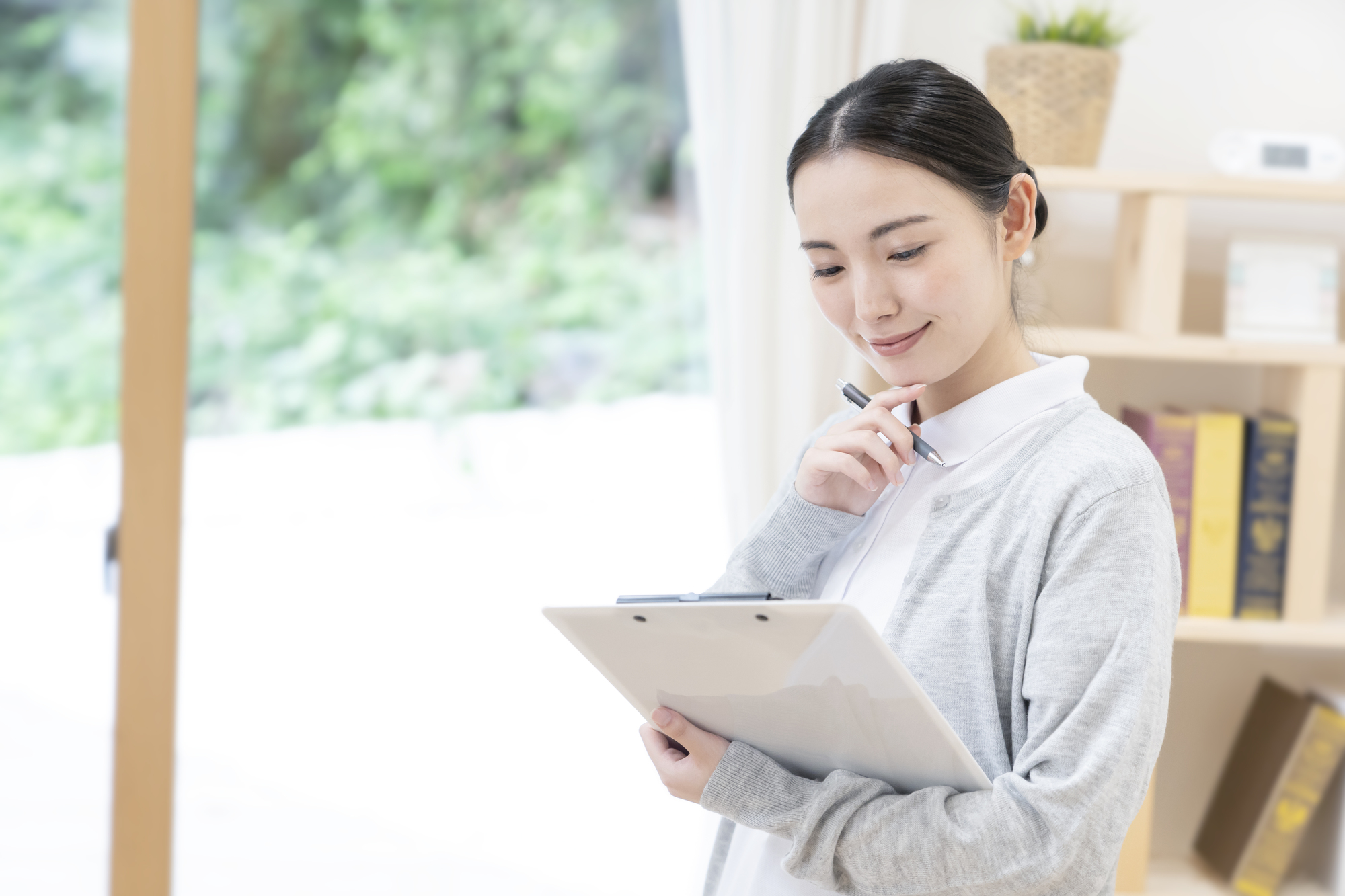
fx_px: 2391
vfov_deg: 21.2
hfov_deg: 31.4
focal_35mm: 64
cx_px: 672
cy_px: 448
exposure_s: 1/250
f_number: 2.8
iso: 1250
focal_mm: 64
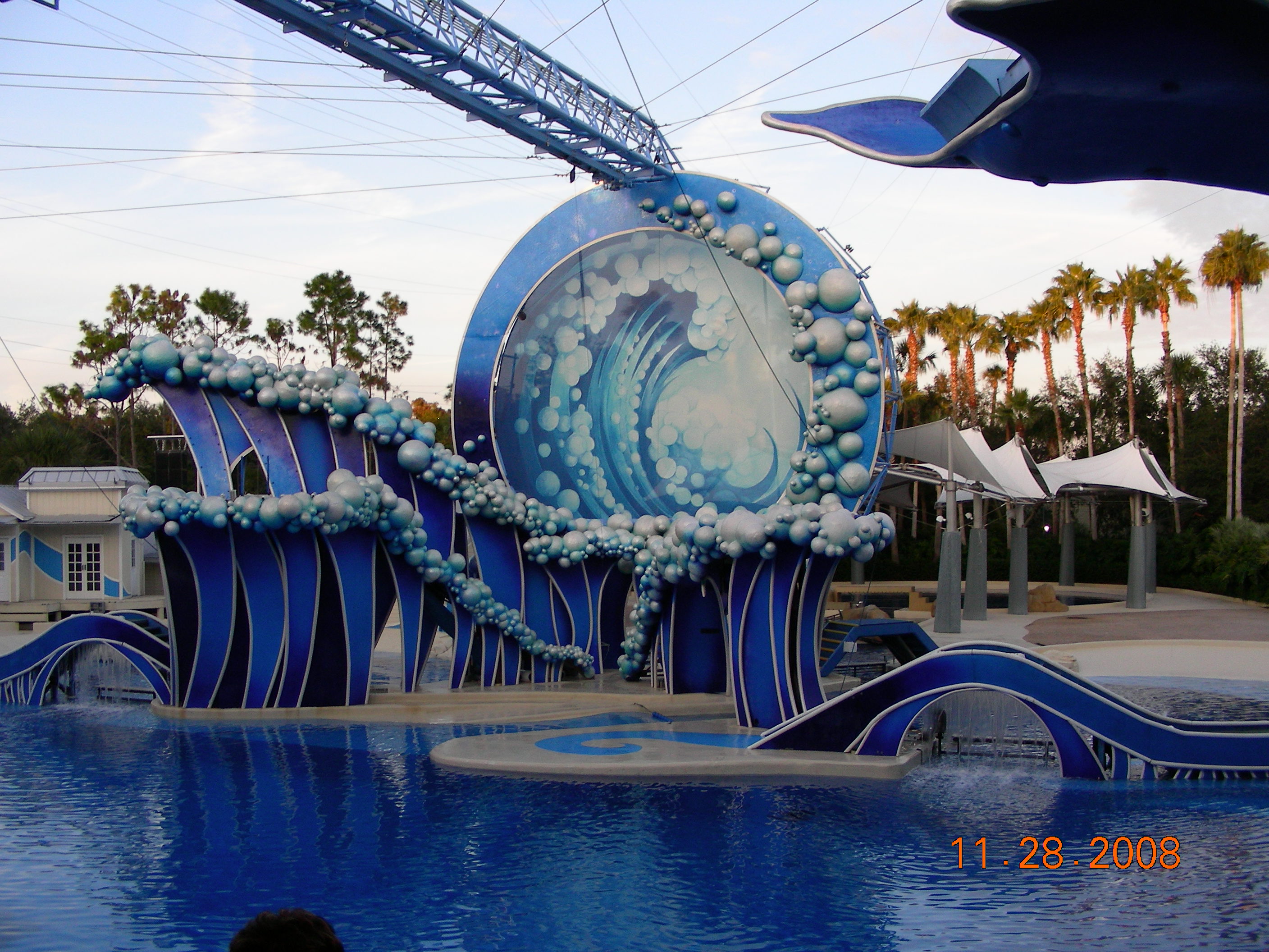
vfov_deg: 37.7
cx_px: 634
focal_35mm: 38
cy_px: 476
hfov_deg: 49.0
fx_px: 1393
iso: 50
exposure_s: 1/84.6
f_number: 3.5
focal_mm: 6.3
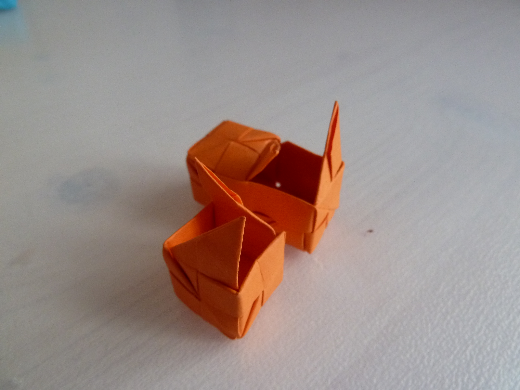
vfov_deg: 54.9
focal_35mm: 25
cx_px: 260
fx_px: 376
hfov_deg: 69.4
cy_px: 195
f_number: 3.3
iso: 400
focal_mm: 4.1
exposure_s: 1/20
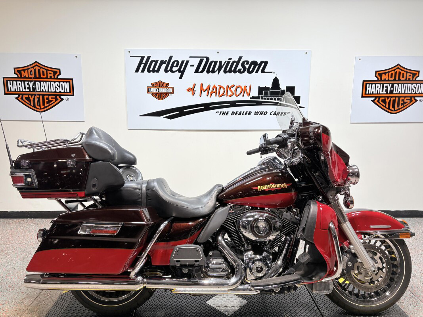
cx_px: 212
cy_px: 158
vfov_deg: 53.1
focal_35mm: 26
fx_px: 318
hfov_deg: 67.3
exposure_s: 1/120
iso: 40
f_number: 1.6
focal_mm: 5.96
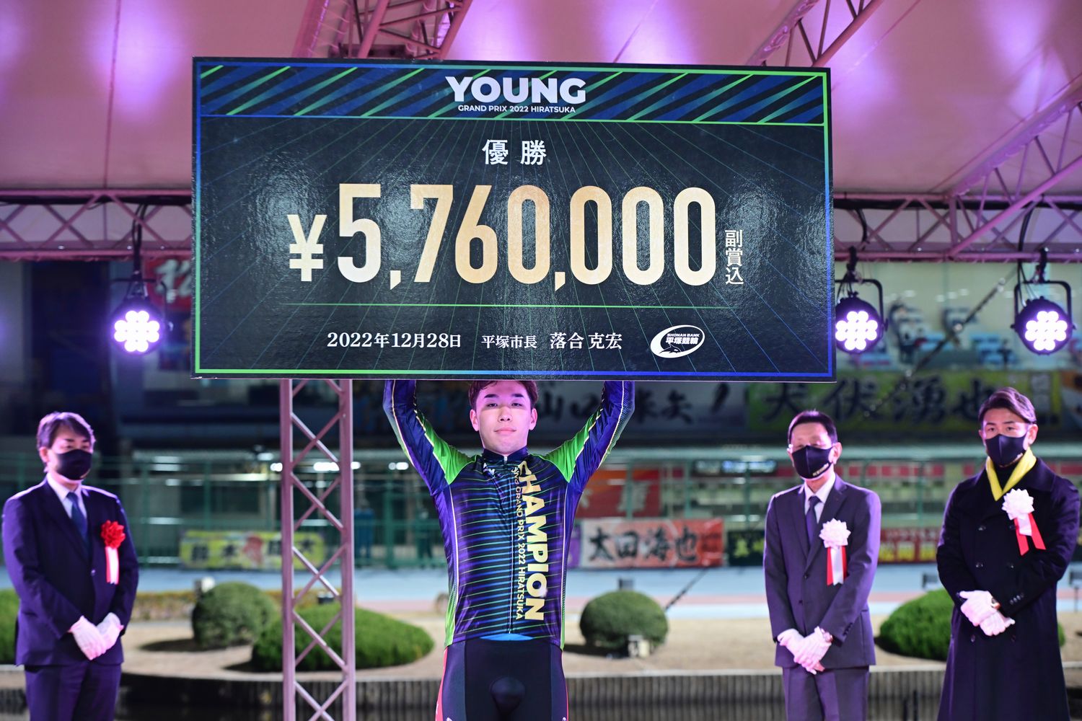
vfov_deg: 12.5
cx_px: 541
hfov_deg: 18.6
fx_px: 3306
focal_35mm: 110
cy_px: 360
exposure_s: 1/160
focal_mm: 110
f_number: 5.6
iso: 2000
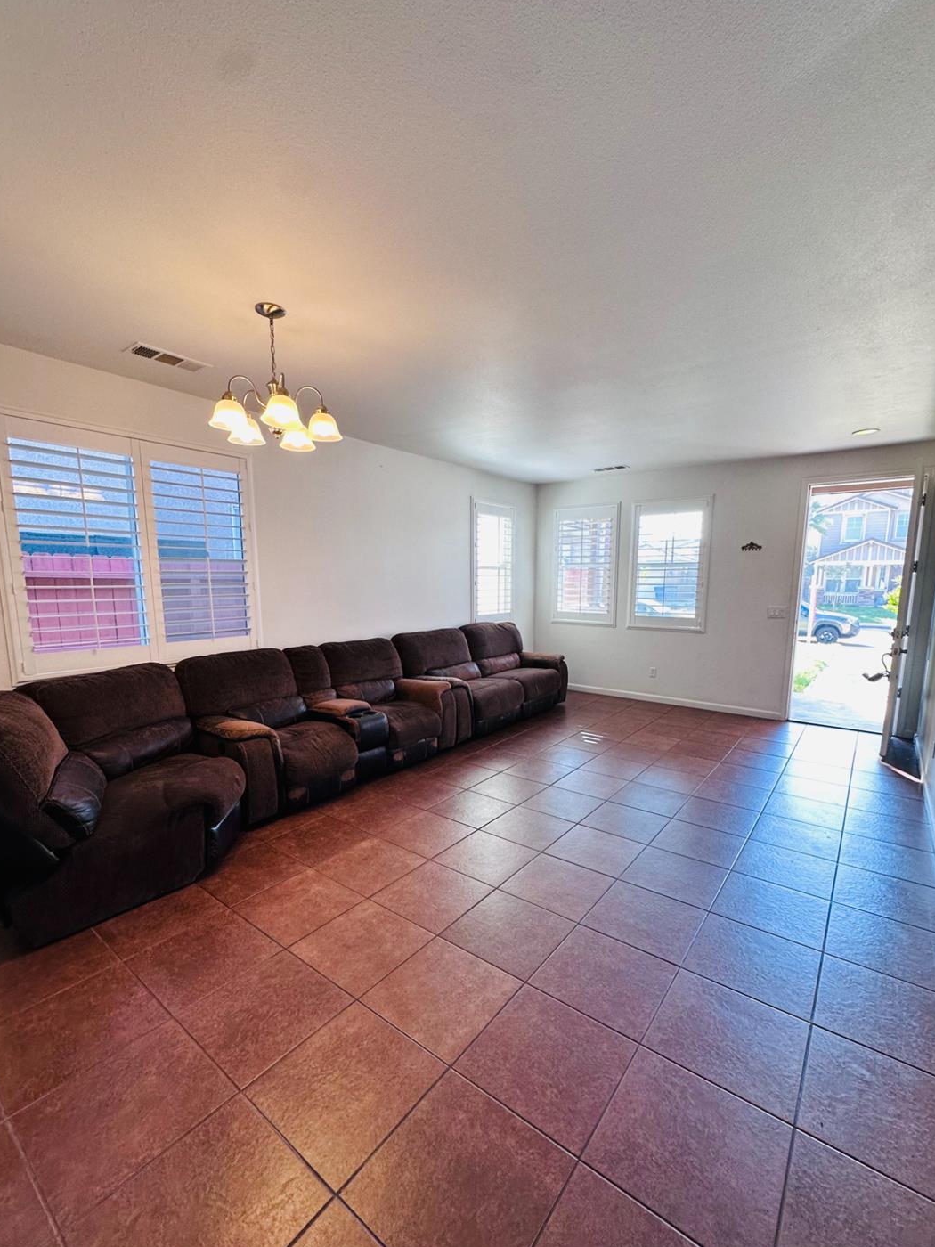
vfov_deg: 98.1
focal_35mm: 15
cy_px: 658
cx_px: 477
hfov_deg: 81.7
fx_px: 540
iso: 125
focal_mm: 2.22
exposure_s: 1/120
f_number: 2.2
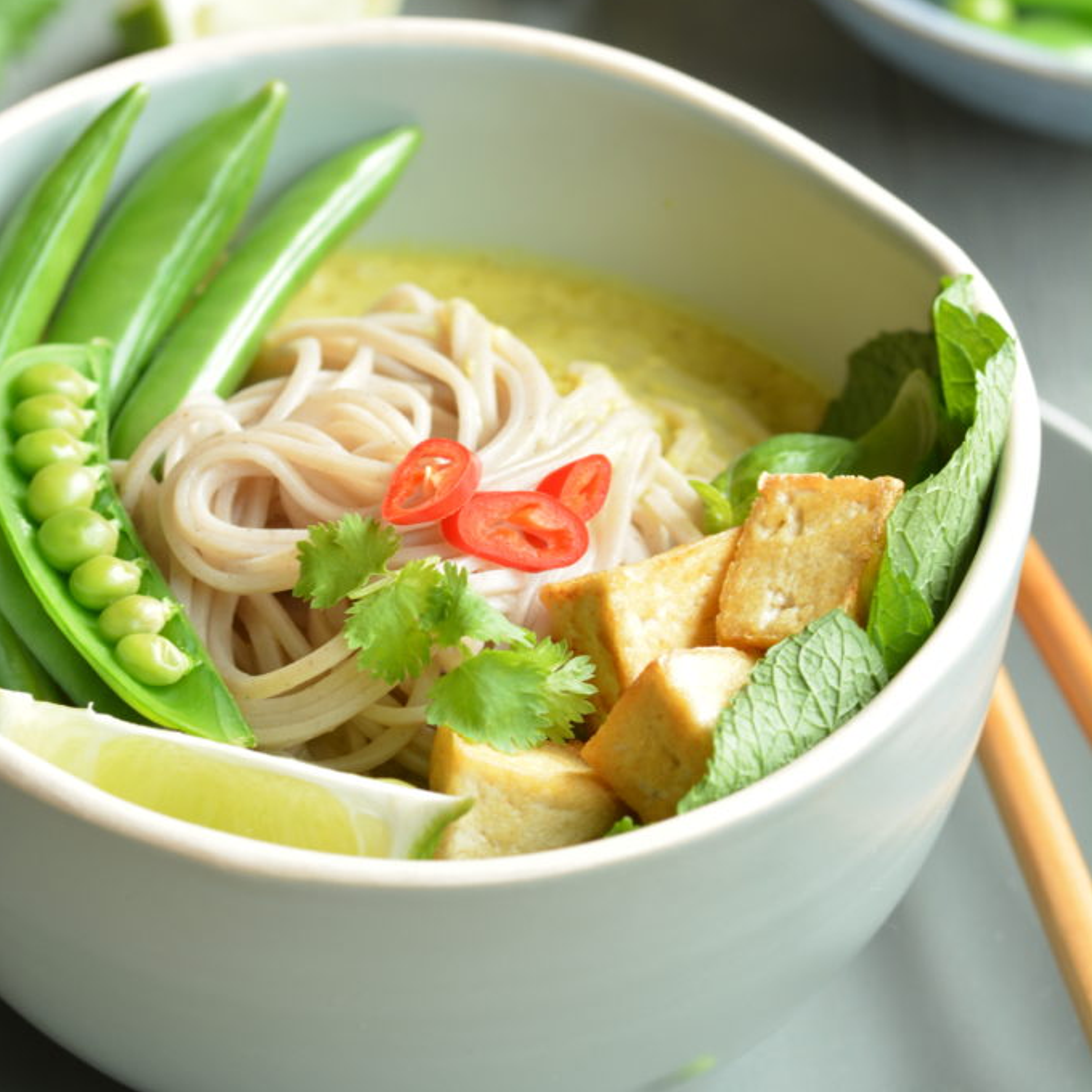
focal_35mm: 202
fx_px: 7197
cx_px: 545
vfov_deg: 8.7
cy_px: 403
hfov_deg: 8.7
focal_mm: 105
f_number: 8
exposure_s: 1/20
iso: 200
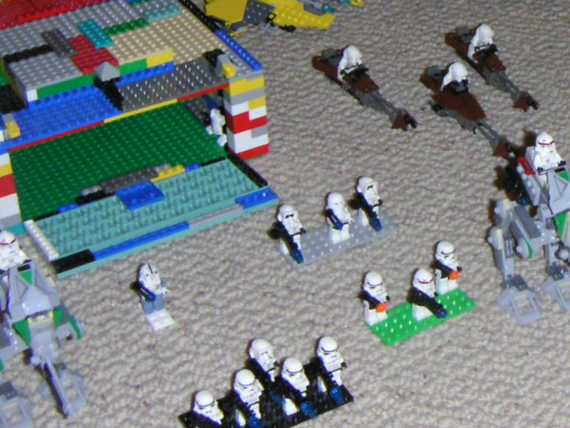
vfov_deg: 18.5
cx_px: 472
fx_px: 1301
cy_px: 80
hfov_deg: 24.3
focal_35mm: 79
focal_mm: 5
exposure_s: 1/45
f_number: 2.8
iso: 200
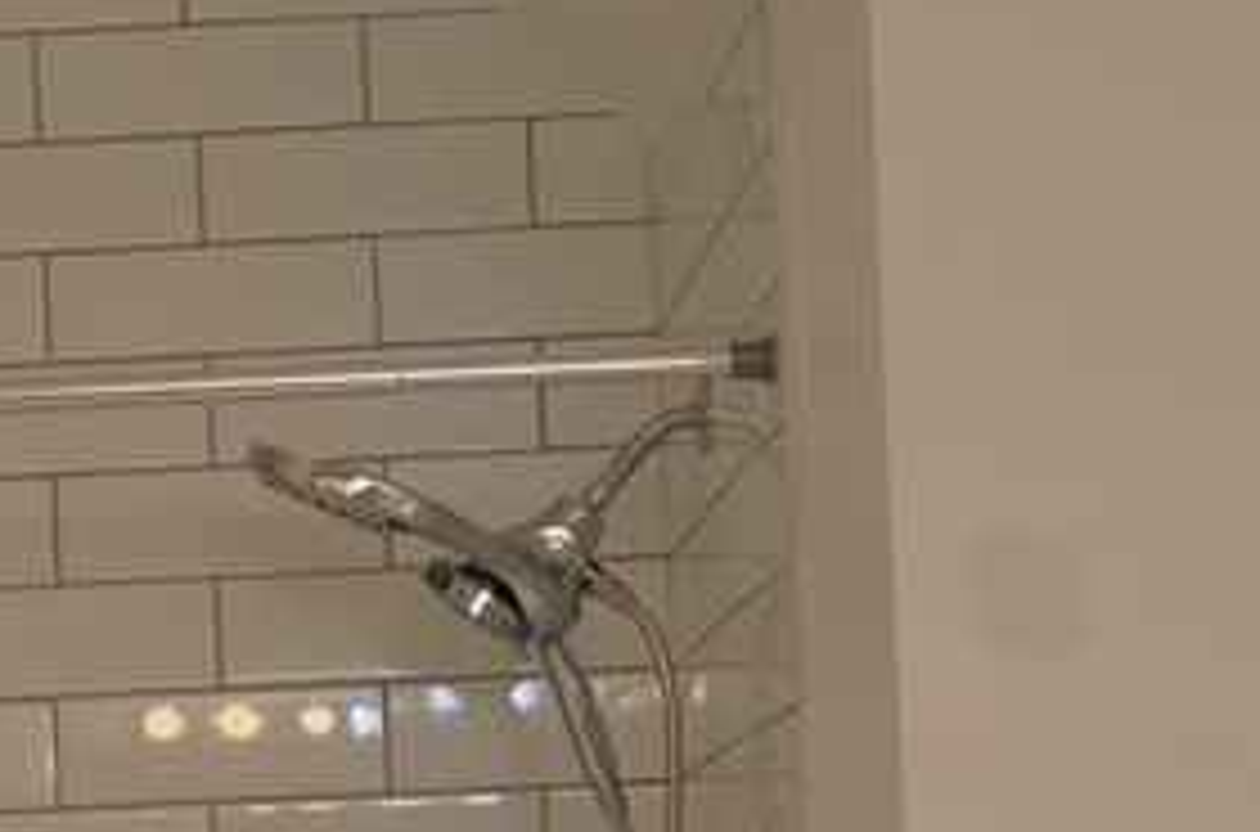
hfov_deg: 19.0
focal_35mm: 105
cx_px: -11
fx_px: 3665
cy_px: 1167
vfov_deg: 12.4
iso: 400
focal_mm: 18
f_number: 4.5
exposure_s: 1/80
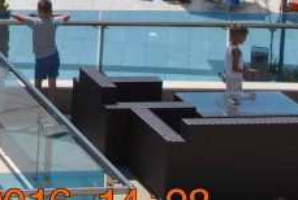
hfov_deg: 10.1
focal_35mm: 180
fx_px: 1494
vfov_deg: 7.3
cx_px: -394
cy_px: -218
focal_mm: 24
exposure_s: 1/320
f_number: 9
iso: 100
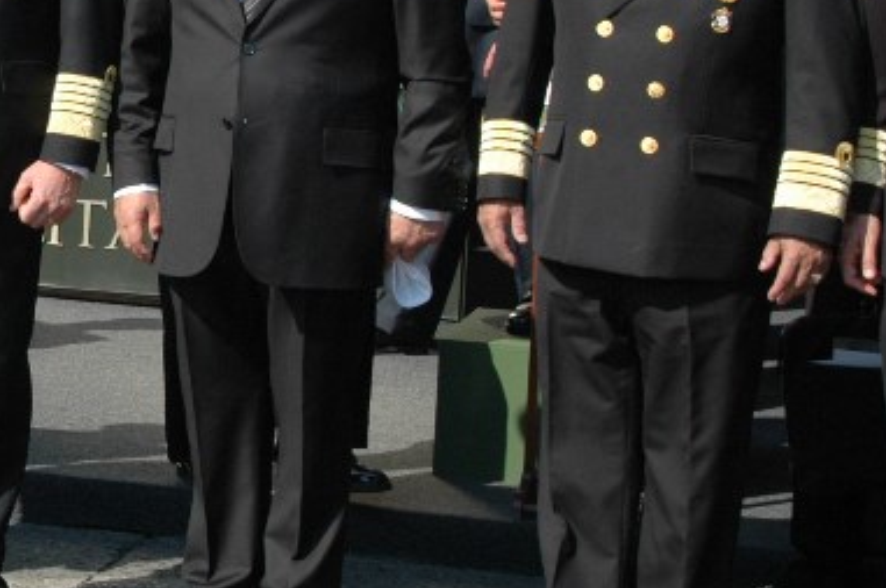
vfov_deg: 9.9
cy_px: 49
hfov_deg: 14.4
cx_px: -273
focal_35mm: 137
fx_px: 3367
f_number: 11
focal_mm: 34
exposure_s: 1/500
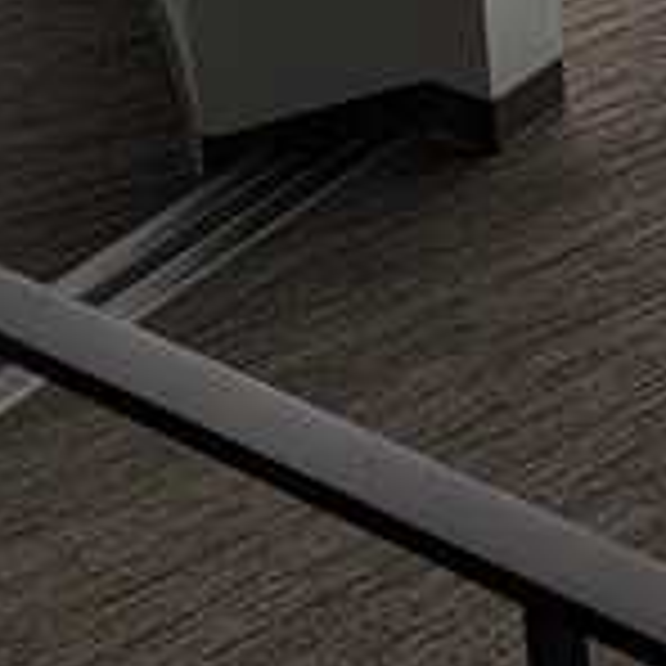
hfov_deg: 15.8
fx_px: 1589
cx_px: 1490
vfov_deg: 16.7
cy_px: -724
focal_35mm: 73
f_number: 1.95
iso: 42
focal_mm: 2.23
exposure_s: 1/30
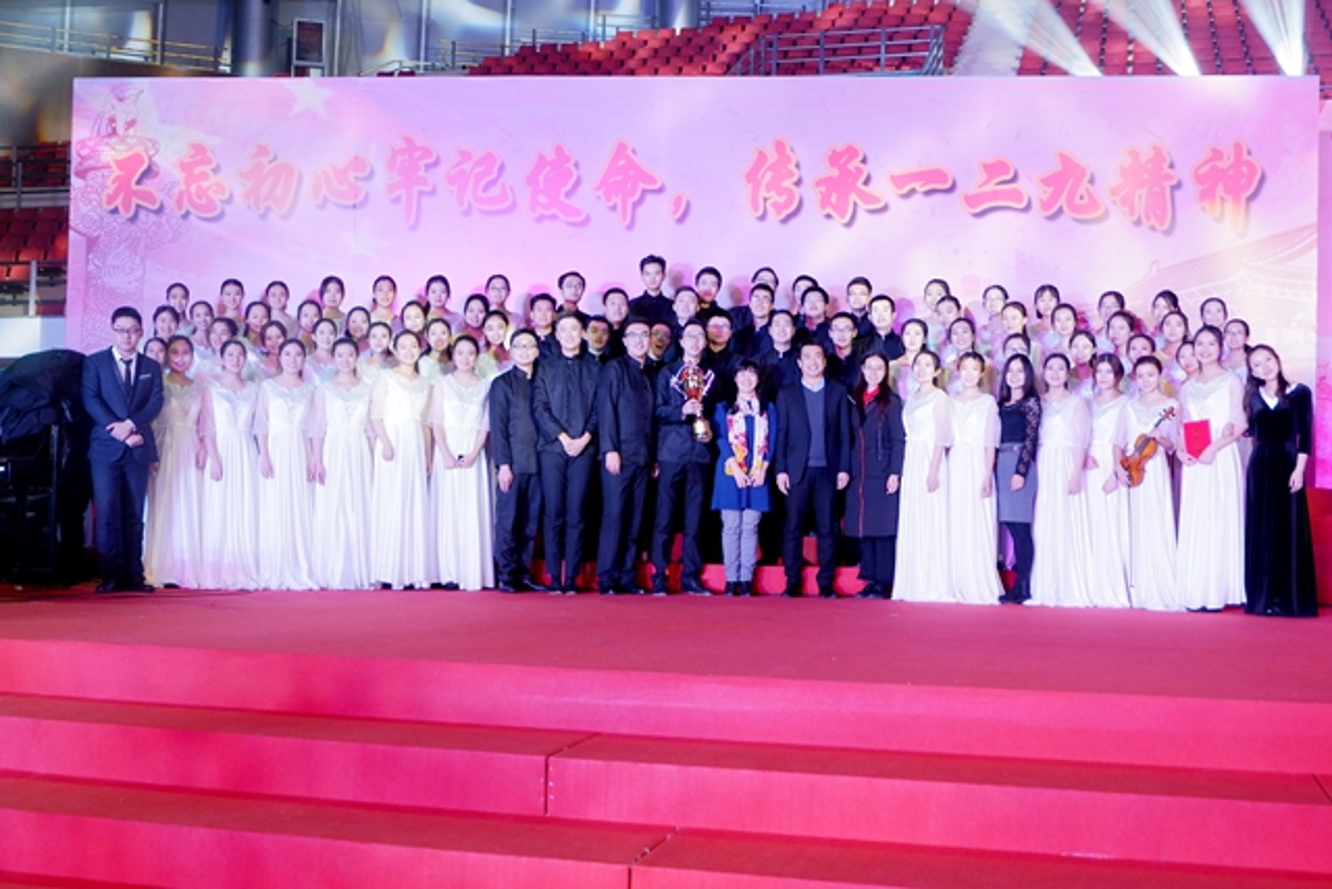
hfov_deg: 46.4
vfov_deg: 31.9
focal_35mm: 42
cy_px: 444
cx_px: 666
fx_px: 1554
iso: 1250
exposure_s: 1/60
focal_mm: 28.2
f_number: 4.5
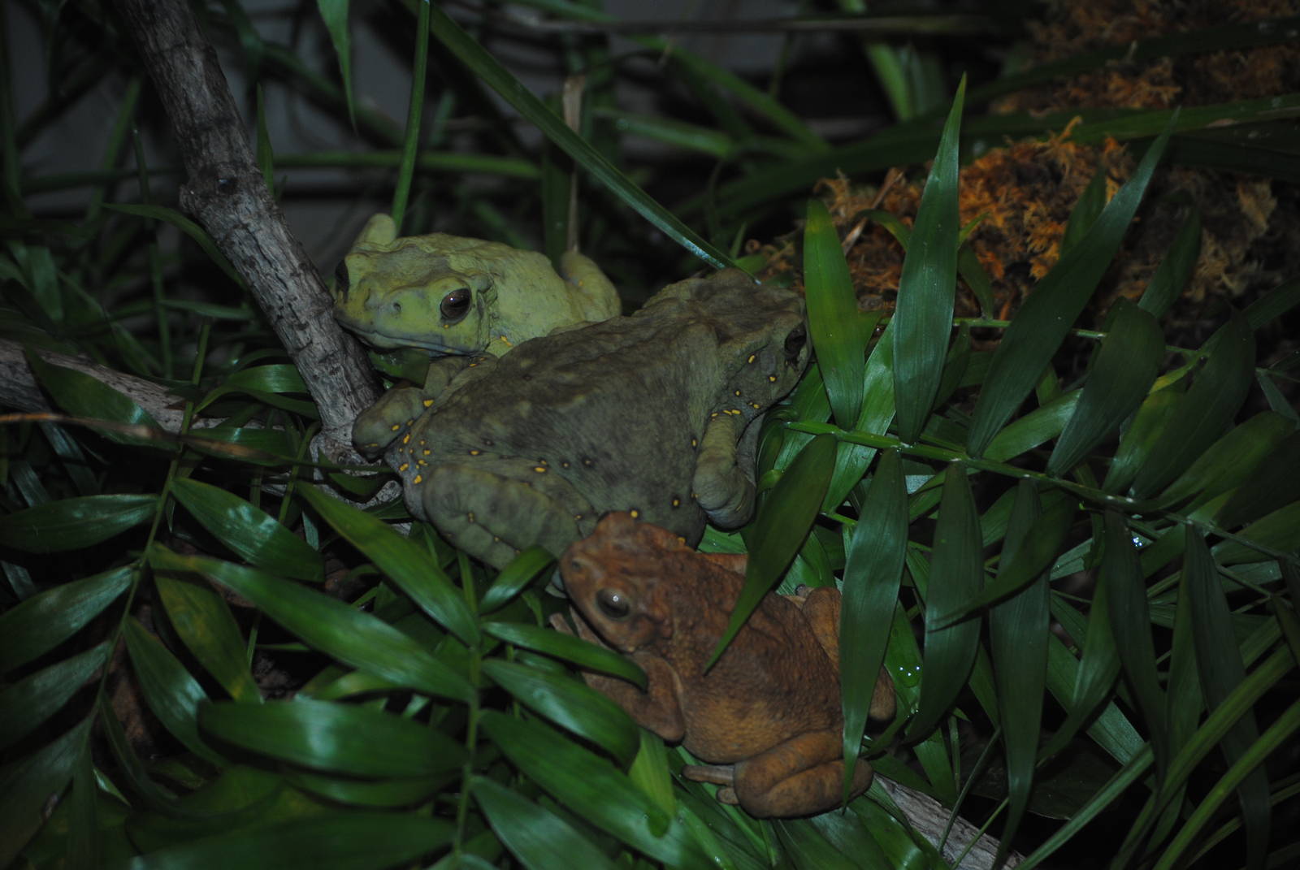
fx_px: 5531
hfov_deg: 13.4
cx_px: 650
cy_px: 435
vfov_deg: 9.0
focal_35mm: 153
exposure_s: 1/60
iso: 200
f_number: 4.5
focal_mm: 102
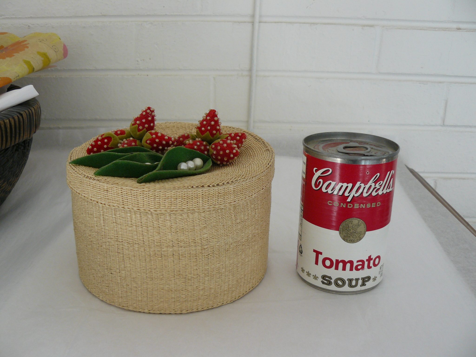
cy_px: 178
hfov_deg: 51.4
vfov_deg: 39.7
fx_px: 495
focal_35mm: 36
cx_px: 238
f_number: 2.8
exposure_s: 1/50
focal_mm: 6
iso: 100
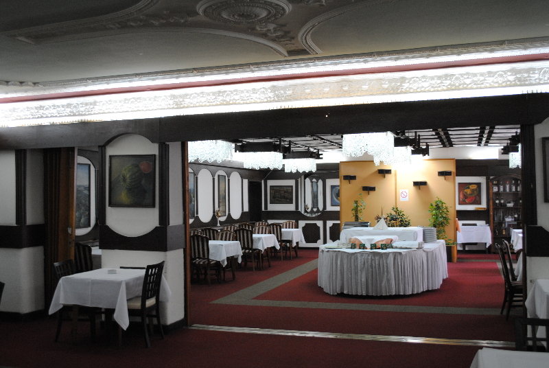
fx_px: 596
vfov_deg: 34.3
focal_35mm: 39
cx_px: 274
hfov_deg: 49.5
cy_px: 184
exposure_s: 1/10
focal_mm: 26
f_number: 4.2
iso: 400
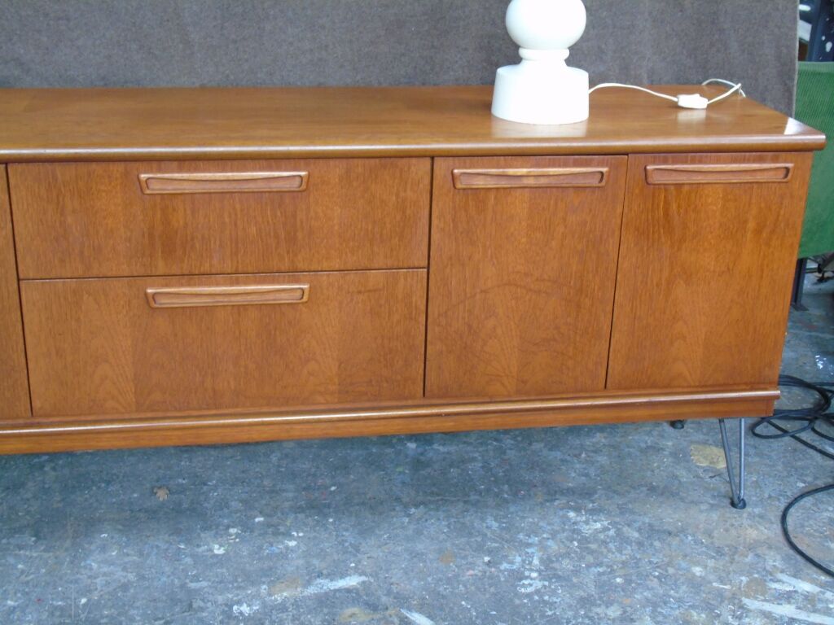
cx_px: 417
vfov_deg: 31.5
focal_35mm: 46
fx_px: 1108
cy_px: 312
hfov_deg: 41.2
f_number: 4.1
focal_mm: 8.2
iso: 400
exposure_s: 1/8
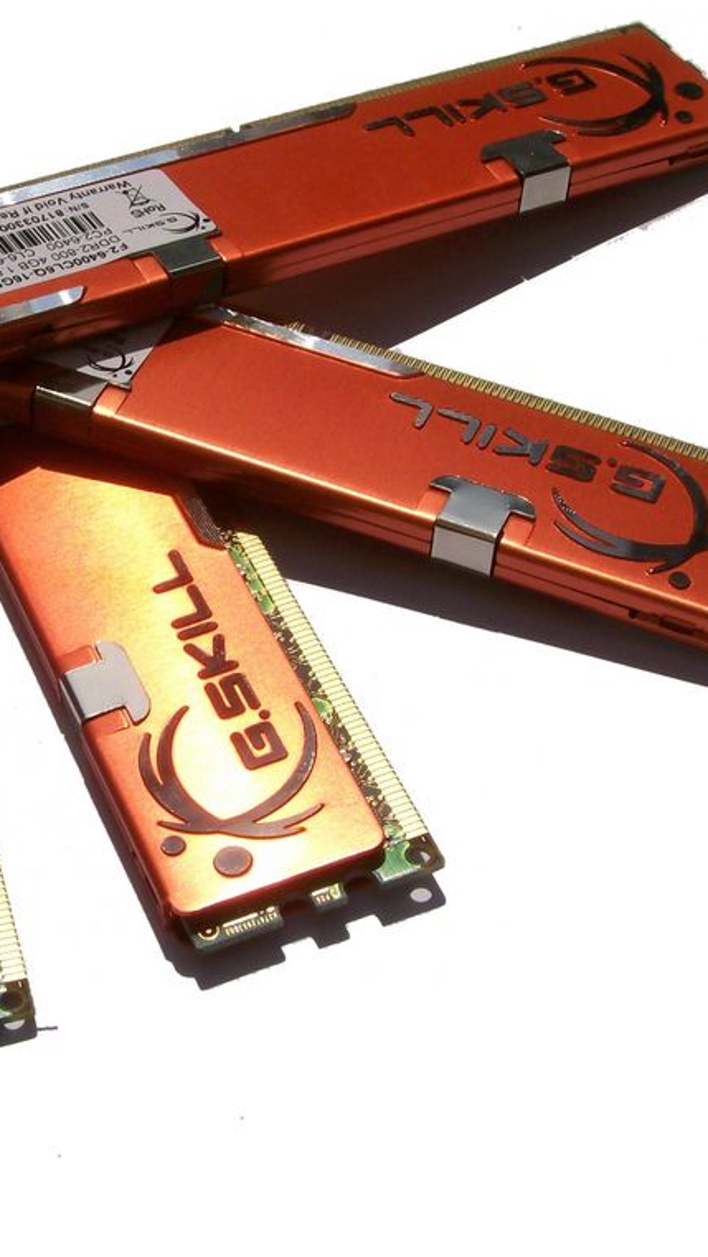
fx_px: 2735
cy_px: 630
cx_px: 87
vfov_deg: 25.9
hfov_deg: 14.6
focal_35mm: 82
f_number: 6
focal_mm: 9.4
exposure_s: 1/1401
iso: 80
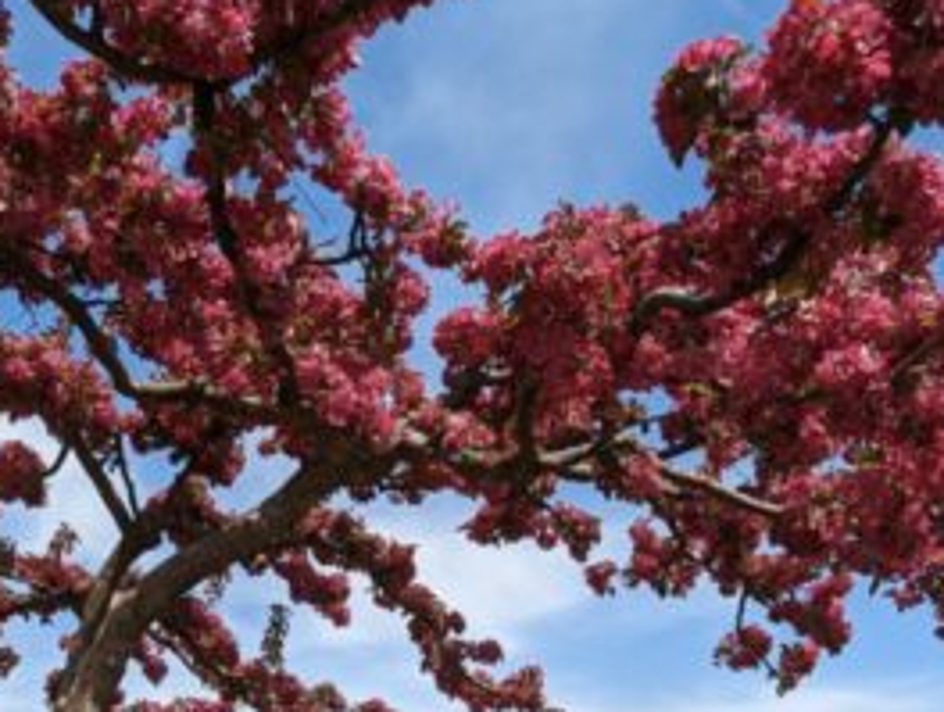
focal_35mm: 37
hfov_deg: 48.9
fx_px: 1011
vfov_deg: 35.2
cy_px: 707
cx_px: 286
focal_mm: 1.95
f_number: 2.2
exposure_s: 1/1387
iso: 50
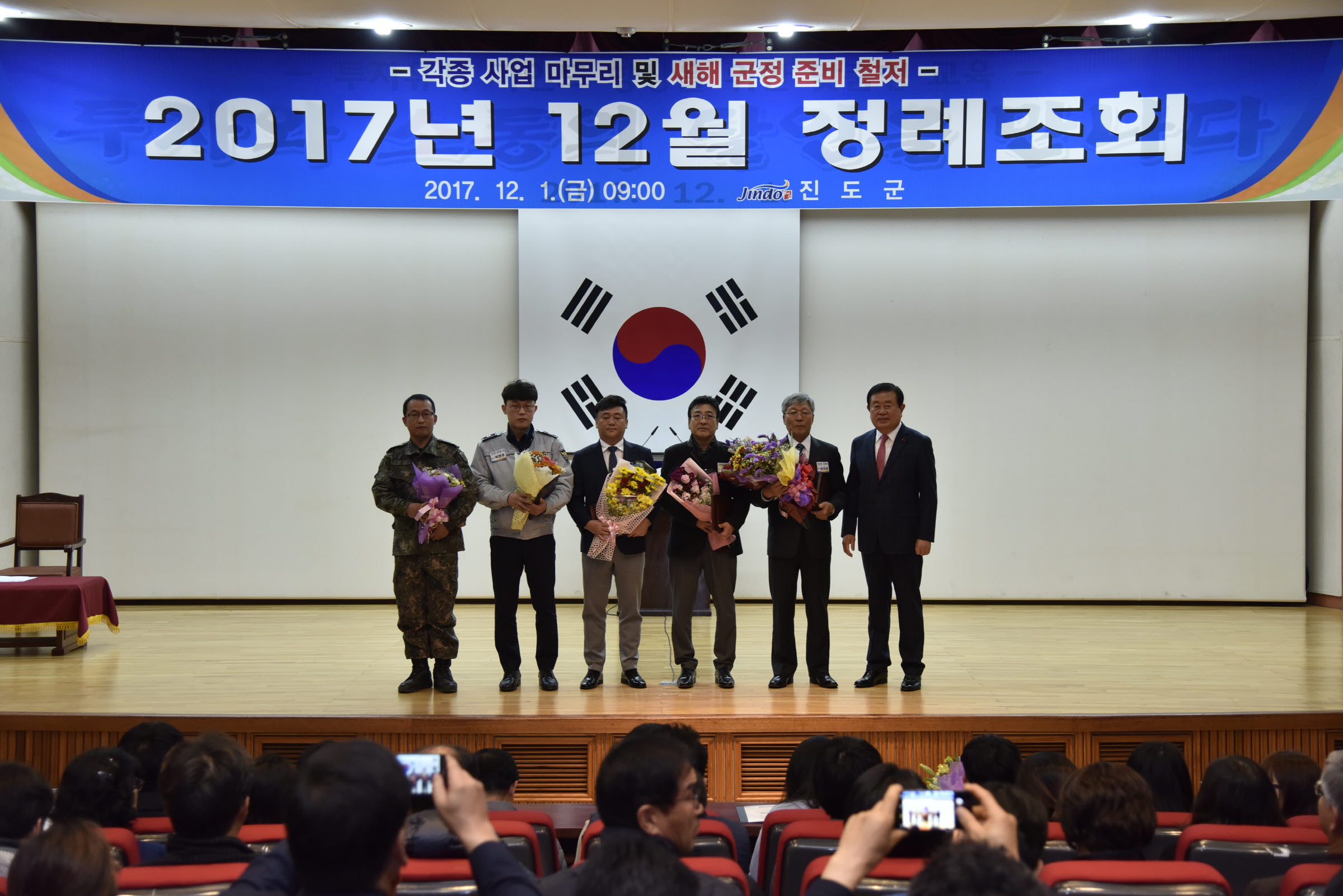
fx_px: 1940
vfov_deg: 26.0
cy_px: 448
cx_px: 672
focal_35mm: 52
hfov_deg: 38.2
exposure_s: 1/125
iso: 1000
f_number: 4
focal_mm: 52
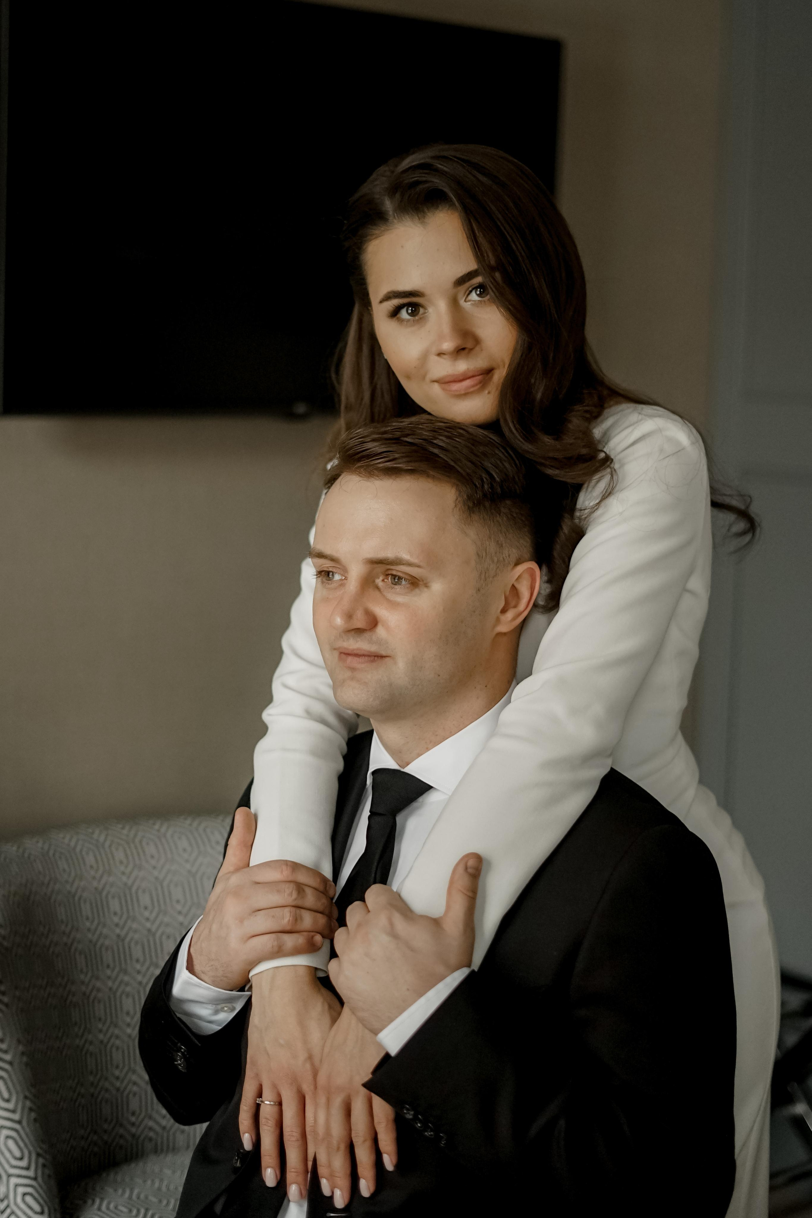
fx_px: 1692
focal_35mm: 50
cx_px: 406
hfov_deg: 27.0
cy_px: 609
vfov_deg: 39.6
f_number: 1.8
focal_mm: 50
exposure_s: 1/200
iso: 1000
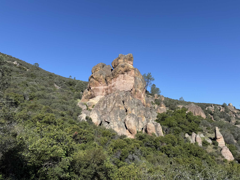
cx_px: 120
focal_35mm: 24
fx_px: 166
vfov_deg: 56.8
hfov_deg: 71.6
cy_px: 90
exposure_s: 1/3953
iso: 80
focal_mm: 6.76
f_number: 1.78
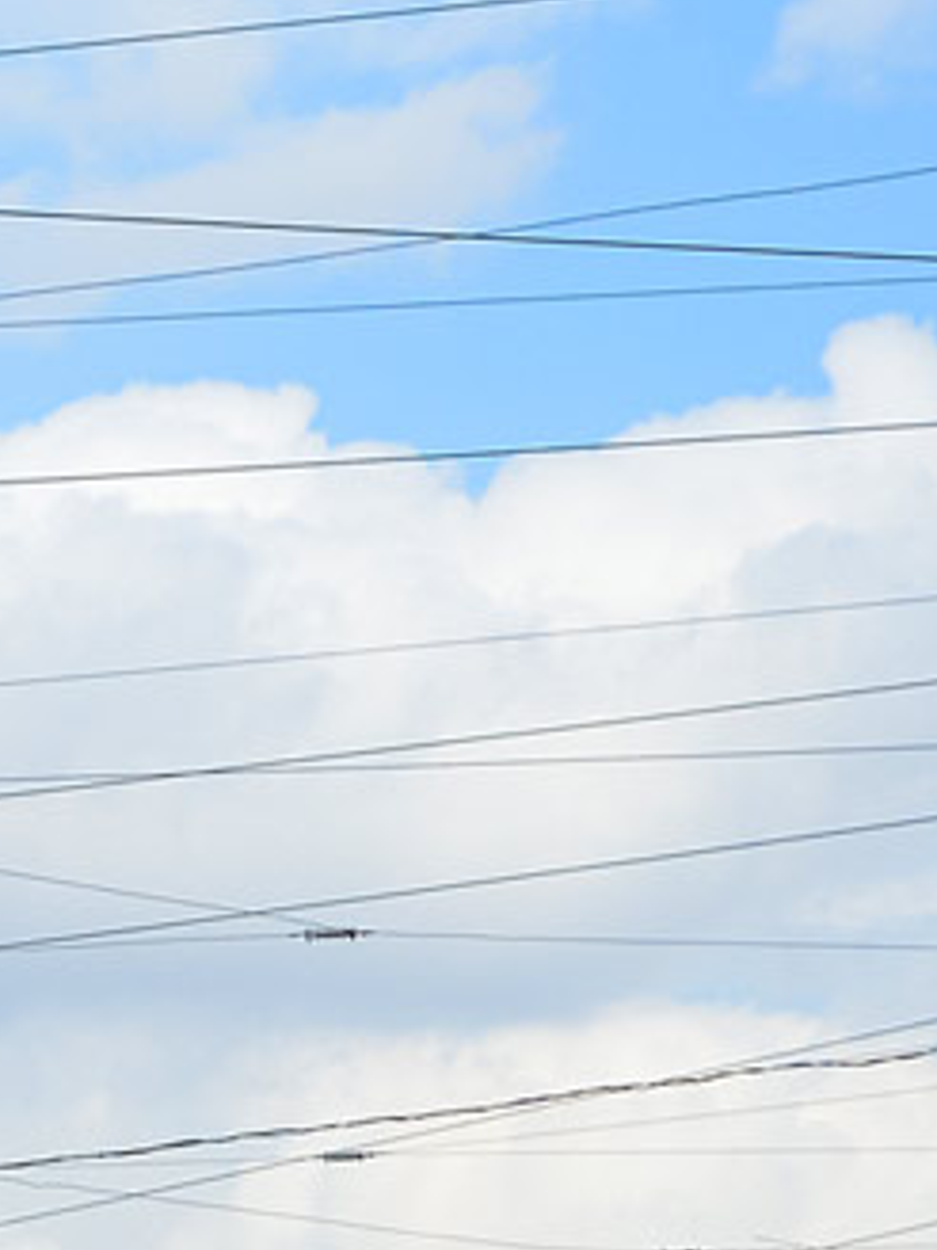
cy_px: 1662
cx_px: -1409
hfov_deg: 6.3
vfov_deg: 8.7
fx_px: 8084
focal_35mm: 224
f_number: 6.3
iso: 200
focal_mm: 34
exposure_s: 1/800
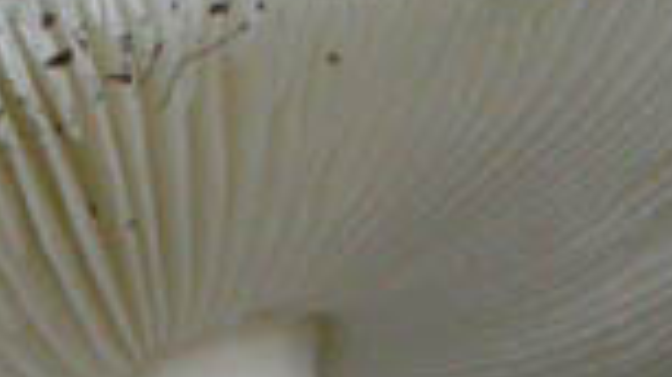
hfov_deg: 3.1
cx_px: 202
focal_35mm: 695
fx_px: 12382
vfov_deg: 1.7
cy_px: 973
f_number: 10
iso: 200
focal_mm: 25.3
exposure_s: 1/15
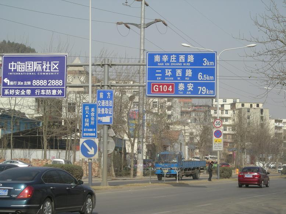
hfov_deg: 18.7
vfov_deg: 14.1
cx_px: 143
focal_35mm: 105
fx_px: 868
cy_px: 107
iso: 50
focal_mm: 17.1
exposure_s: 1/451
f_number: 4.7
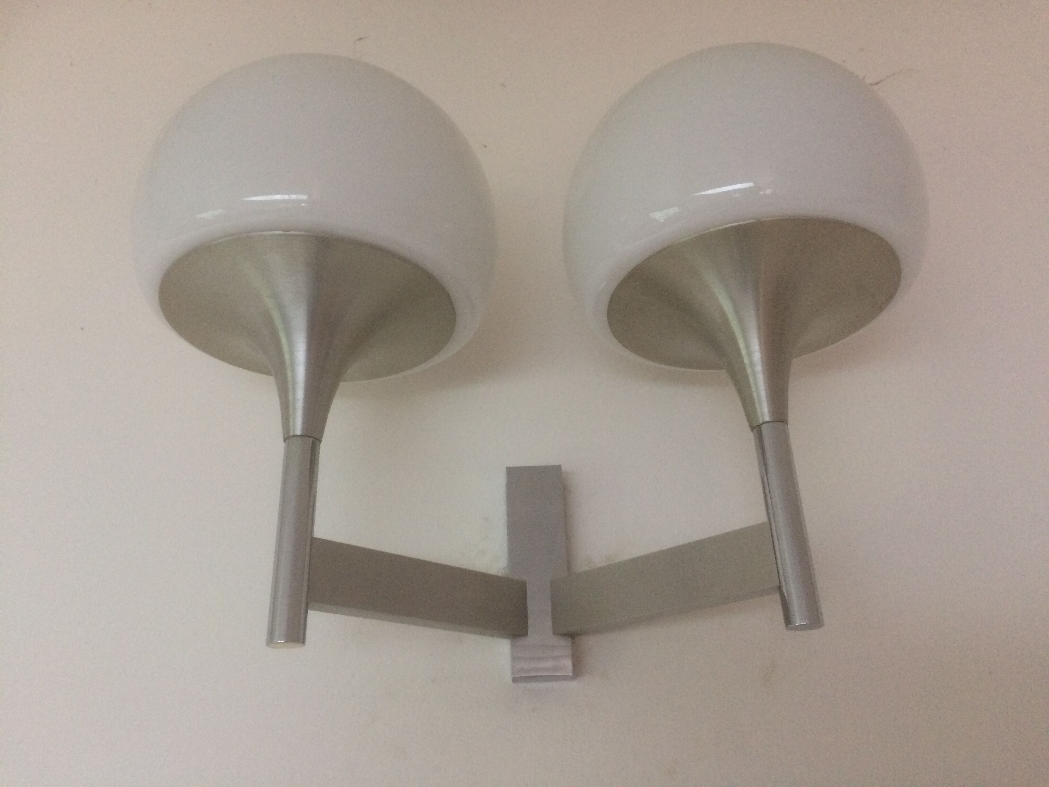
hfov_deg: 61.7
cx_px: 524
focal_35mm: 29
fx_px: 879
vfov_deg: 48.2
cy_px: 394
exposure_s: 1/33
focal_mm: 4.15
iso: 250
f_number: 2.2
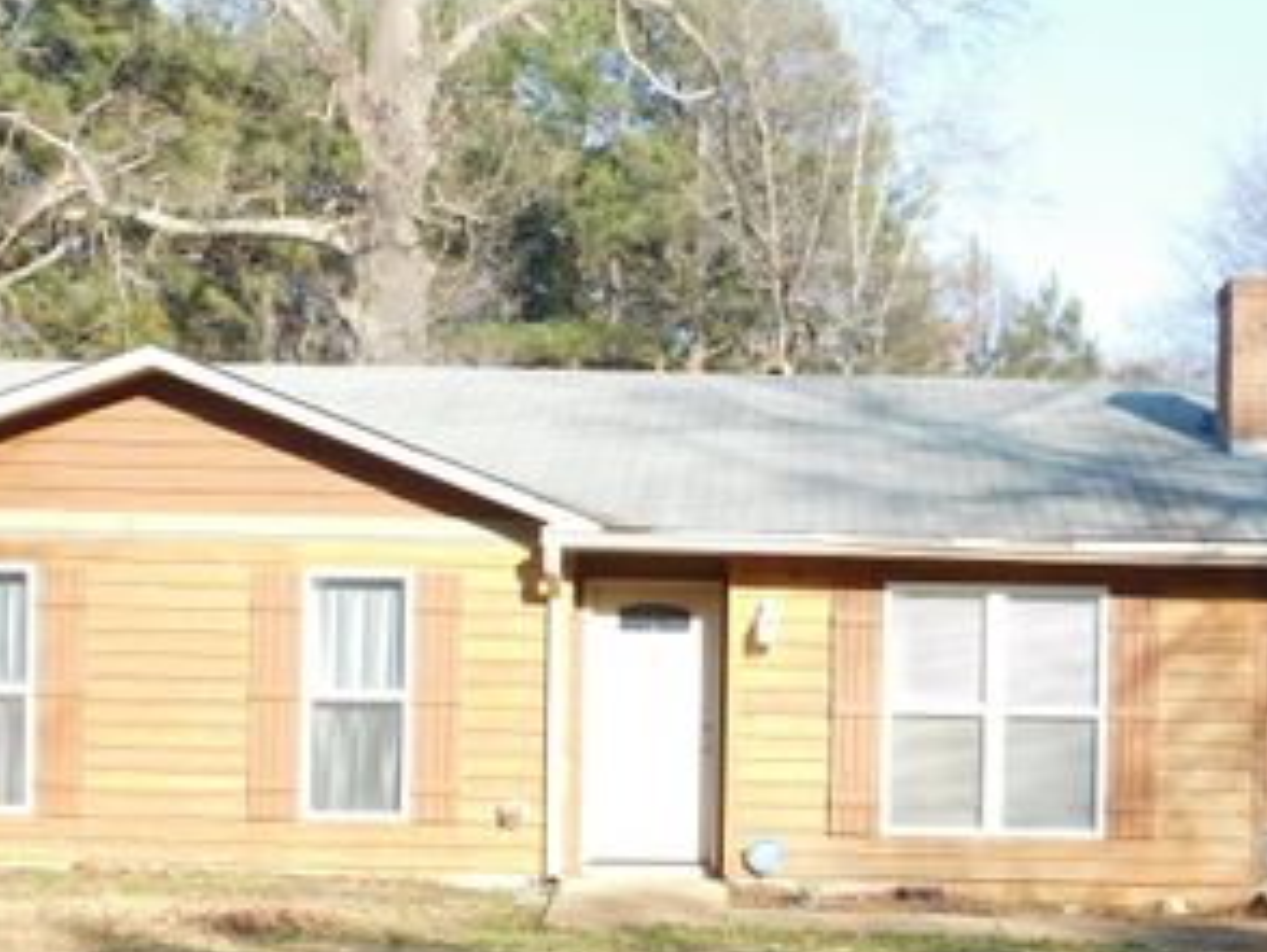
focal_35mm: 68
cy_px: 717
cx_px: 763
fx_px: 2491
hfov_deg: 28.5
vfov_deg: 21.5
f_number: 3.6
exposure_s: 1/400
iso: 125
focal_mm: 7.1
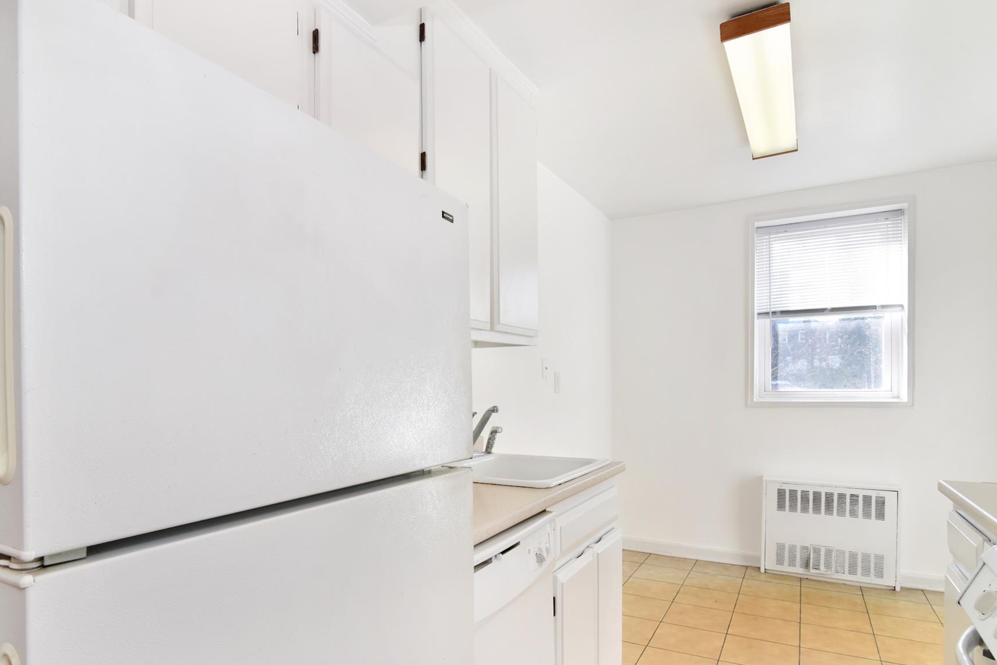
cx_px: 455
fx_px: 543
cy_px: 347
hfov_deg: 84.9
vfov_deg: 62.9
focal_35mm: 20
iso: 640
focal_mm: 11
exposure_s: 1/80
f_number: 11
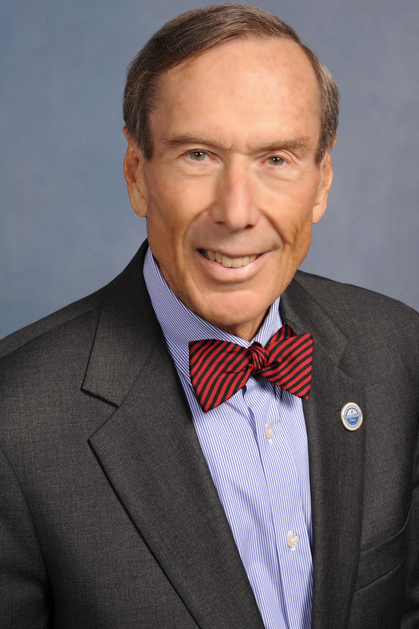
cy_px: 288
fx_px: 1626
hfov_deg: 14.7
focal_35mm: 93
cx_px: 224
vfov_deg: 21.9
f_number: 14
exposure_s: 1/125
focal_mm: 85
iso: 200
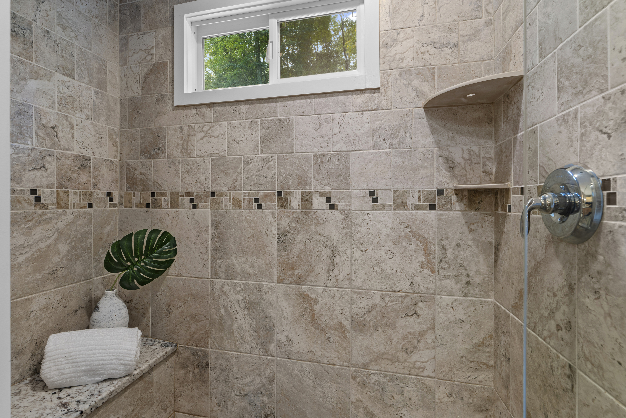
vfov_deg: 70.5
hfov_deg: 93.2
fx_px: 296
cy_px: 208
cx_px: 299
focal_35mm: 17
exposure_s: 6
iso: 100
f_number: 8
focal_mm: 16
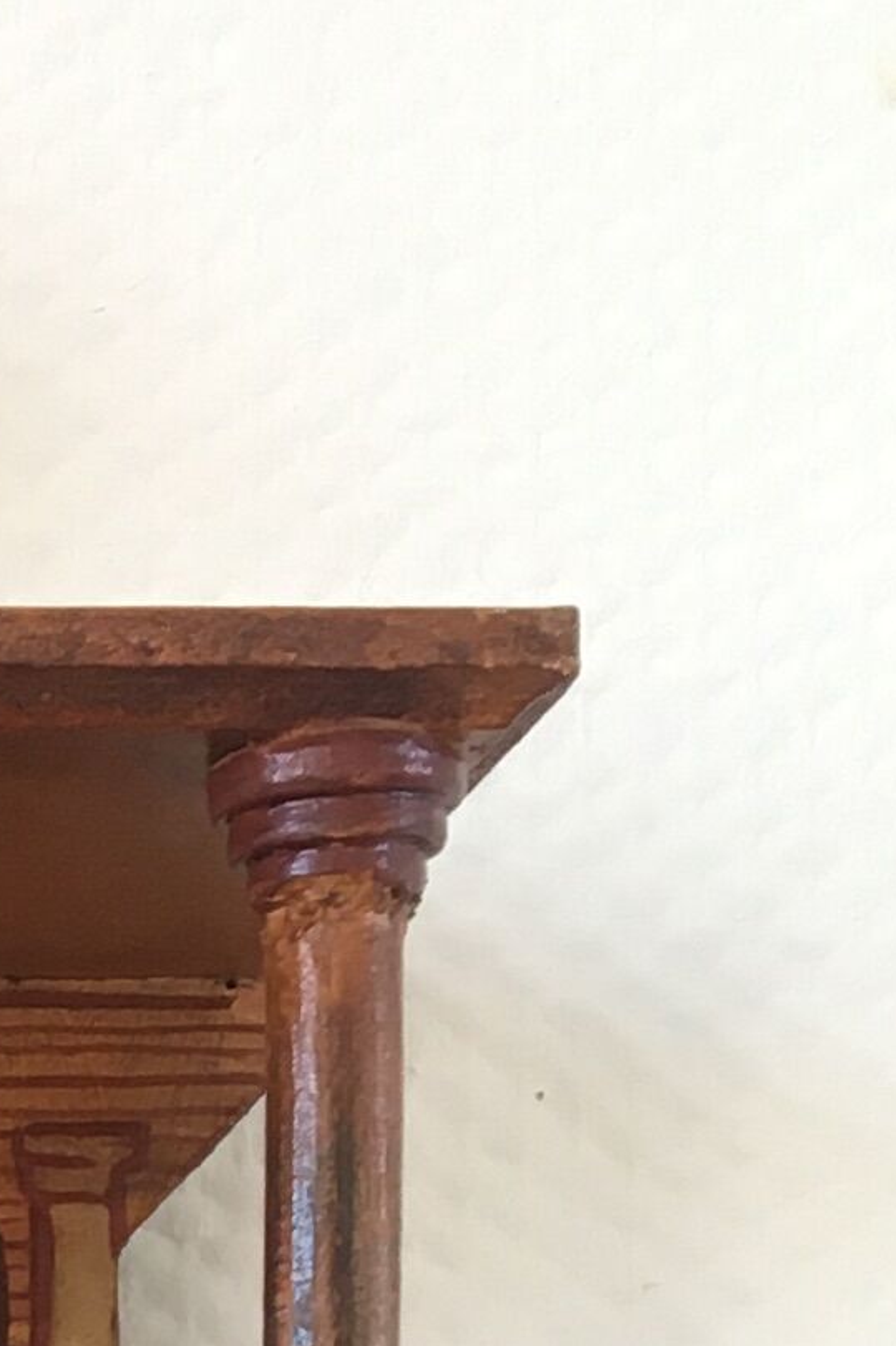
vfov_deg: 11.9
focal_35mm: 150
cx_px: -888
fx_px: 5604
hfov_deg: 8.7
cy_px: 2838
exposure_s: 1/33
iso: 32
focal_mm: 4.15
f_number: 2.2
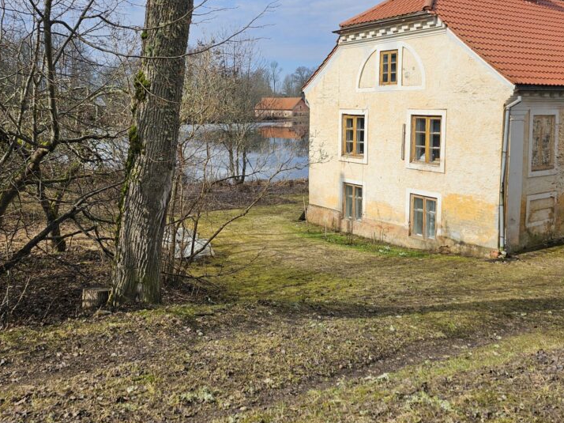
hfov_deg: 55.3
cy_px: 150
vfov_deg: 42.5
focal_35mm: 33
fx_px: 537
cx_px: 258
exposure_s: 1/1402
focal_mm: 6.3
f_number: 1.7
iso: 16
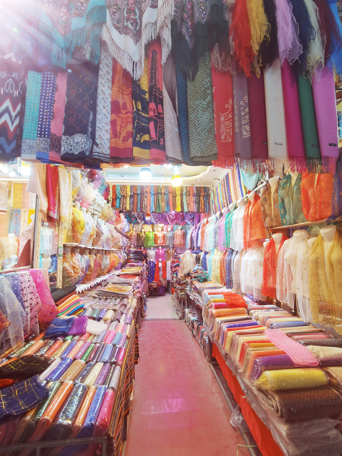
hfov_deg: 74.7
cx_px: 171
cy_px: 228
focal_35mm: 17
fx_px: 224
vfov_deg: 91.0
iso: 125
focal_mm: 2.26
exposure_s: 1/100
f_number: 2.2
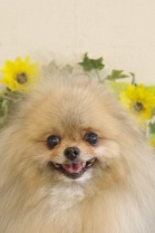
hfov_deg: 12.5
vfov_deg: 18.5
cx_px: 76
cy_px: 208
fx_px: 705
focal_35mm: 109
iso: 800
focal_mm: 38
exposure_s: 1/80
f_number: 4
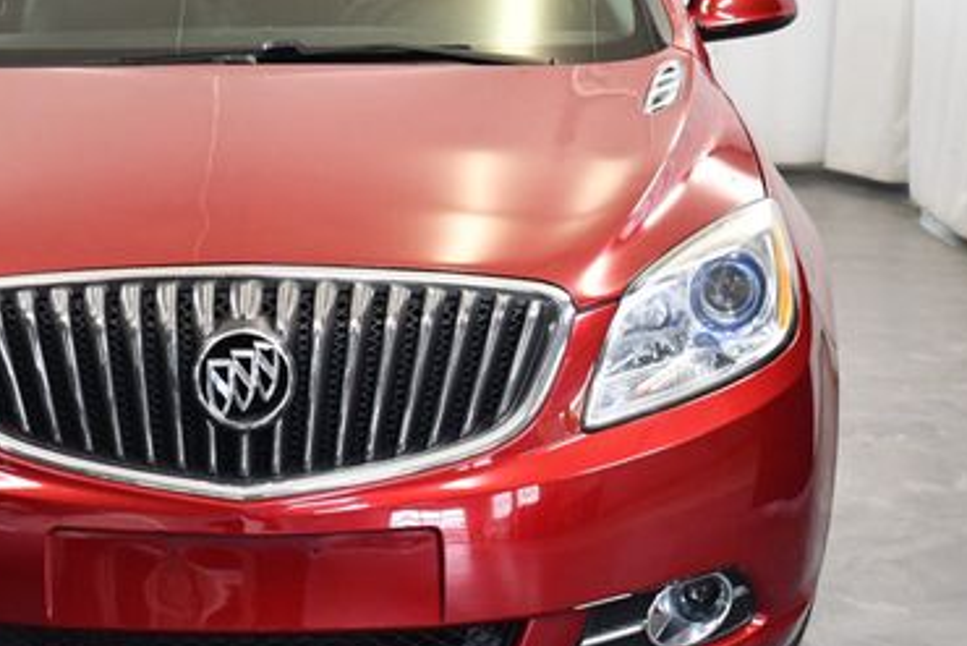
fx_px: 2418
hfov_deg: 22.5
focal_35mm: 90
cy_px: 303
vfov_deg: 15.2
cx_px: 293
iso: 1400
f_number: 4
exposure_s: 1/125
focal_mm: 26
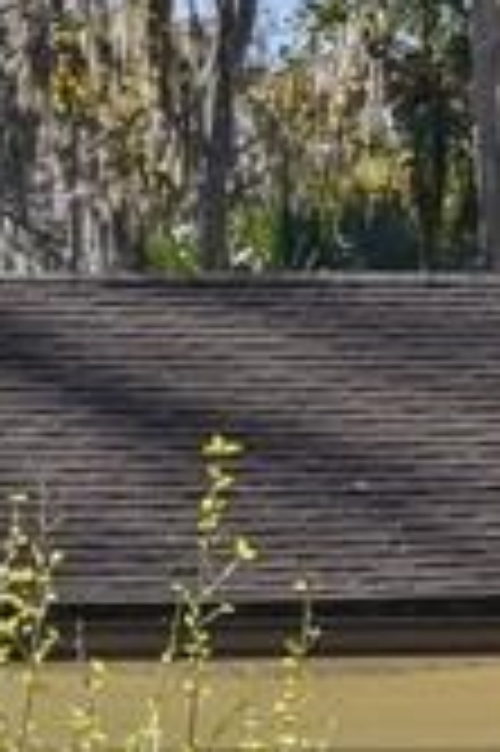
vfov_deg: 7.4
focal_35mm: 274
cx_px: 1928
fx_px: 5716
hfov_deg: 4.6
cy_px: 1155
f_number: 4
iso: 160
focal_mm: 28.5
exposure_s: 1/8000
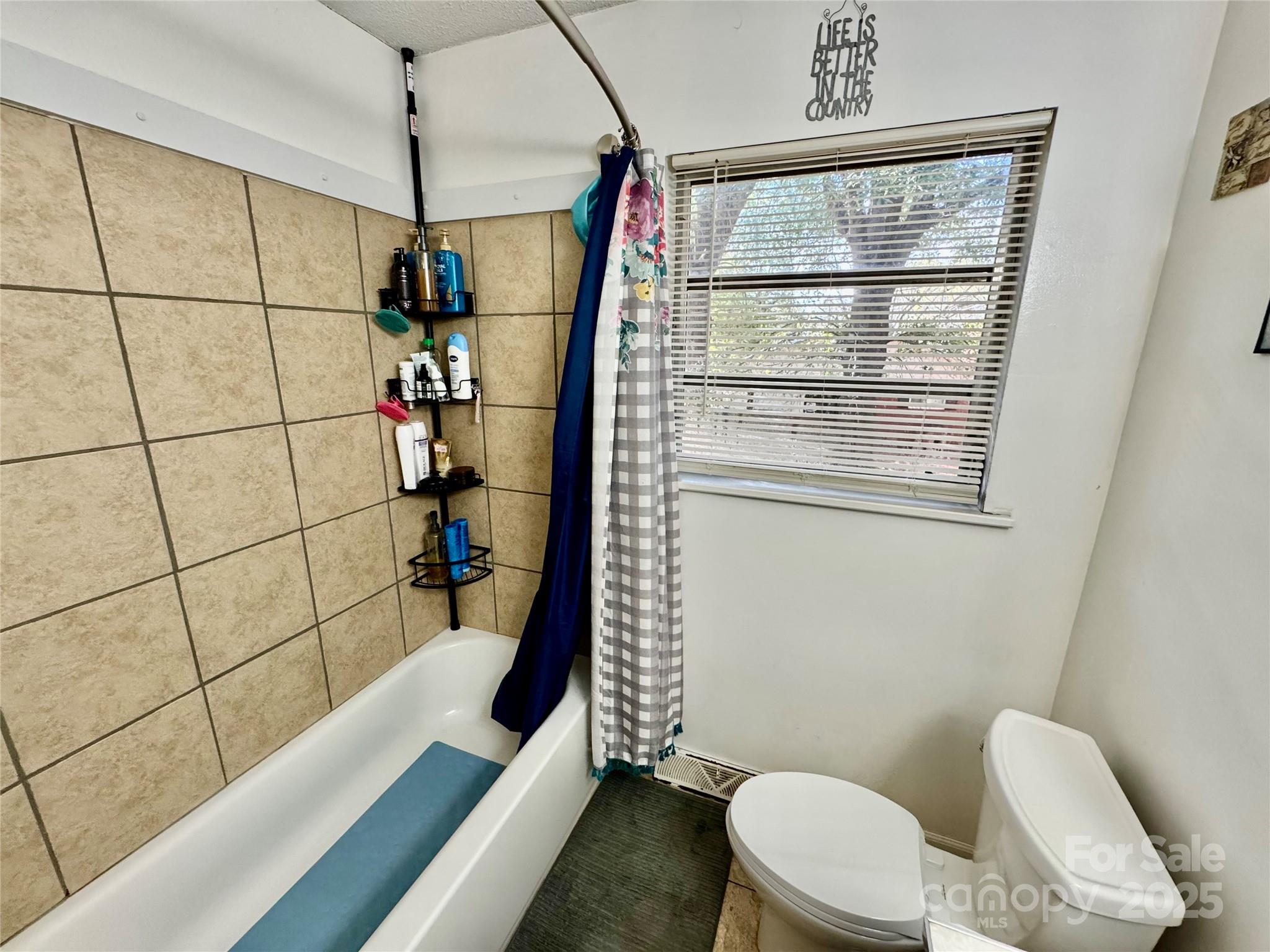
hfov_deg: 102.1
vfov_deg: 85.7
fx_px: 514
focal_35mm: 14
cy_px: 476
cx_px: 635
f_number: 2.2
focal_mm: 2.22
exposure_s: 1/120
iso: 250
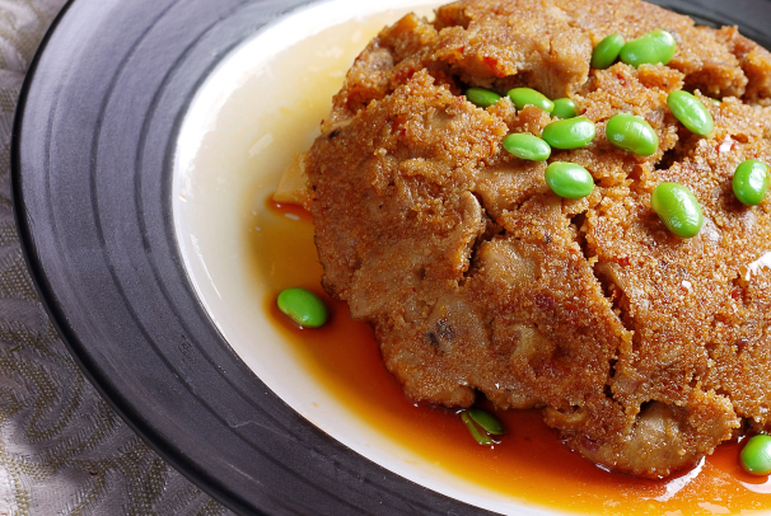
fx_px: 3260
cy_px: 227
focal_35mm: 152
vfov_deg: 9.1
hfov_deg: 13.4
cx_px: 604
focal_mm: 60
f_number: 7.1
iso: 100
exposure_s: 1/160
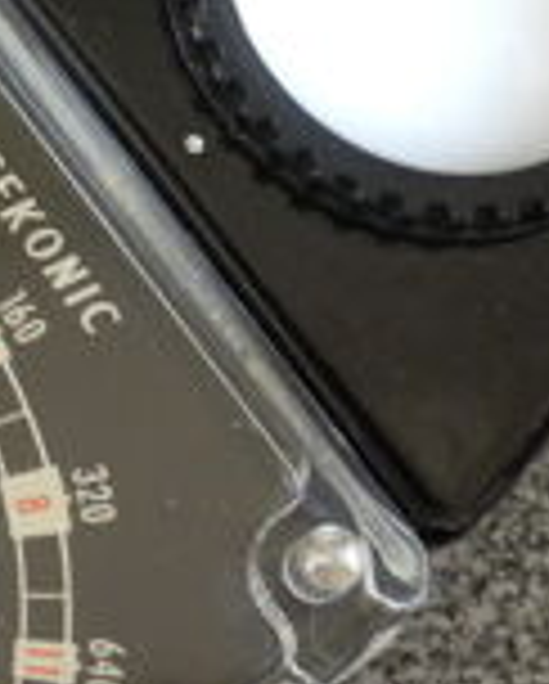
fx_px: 3122
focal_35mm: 154
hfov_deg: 9.9
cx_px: -171
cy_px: 374
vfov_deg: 12.5
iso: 306
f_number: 3.5
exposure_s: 1/30
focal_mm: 10.7
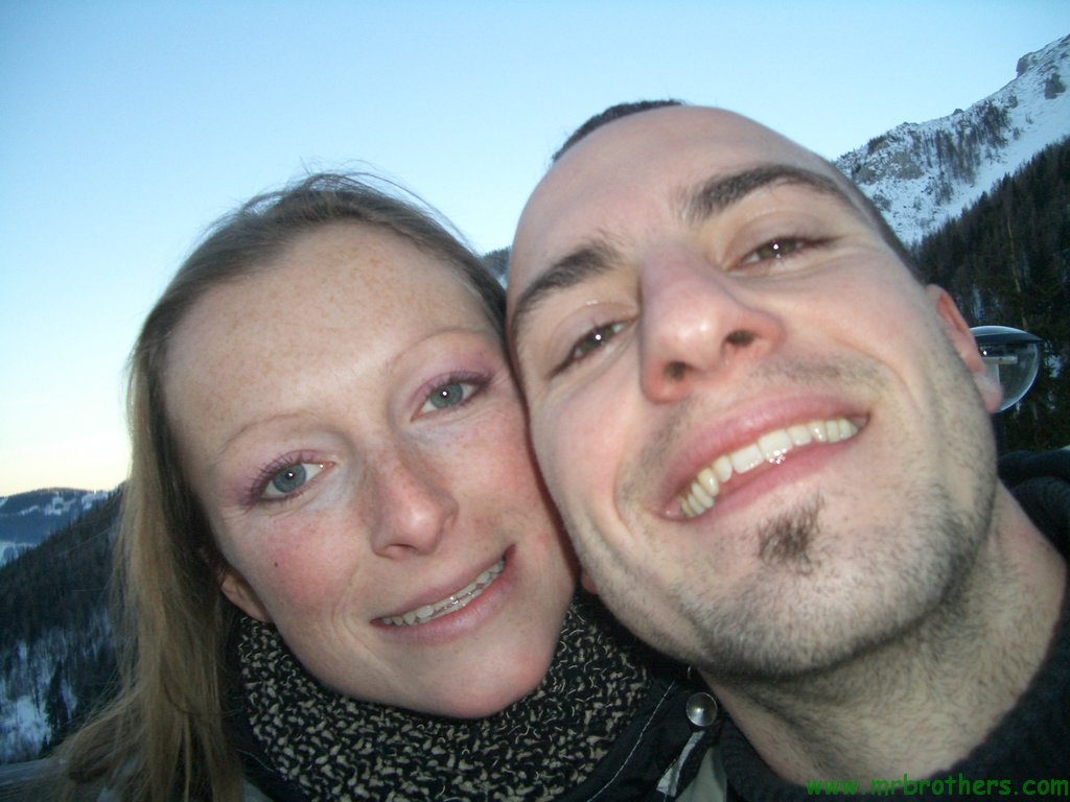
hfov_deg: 52.6
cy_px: 401
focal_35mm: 35
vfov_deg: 40.7
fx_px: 1082
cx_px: 535
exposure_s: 1/320
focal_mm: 5.8
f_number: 2.6
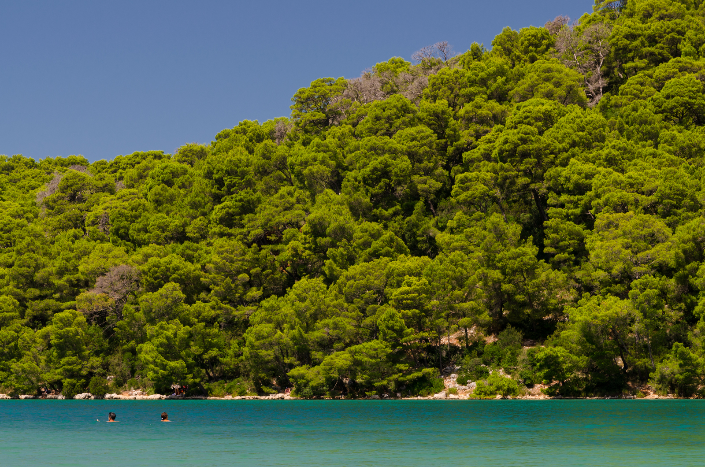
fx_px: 2052
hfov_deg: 19.5
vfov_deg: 13.0
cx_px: 352
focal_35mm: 105
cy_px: 234
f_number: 13
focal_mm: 70
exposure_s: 1/50
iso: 100
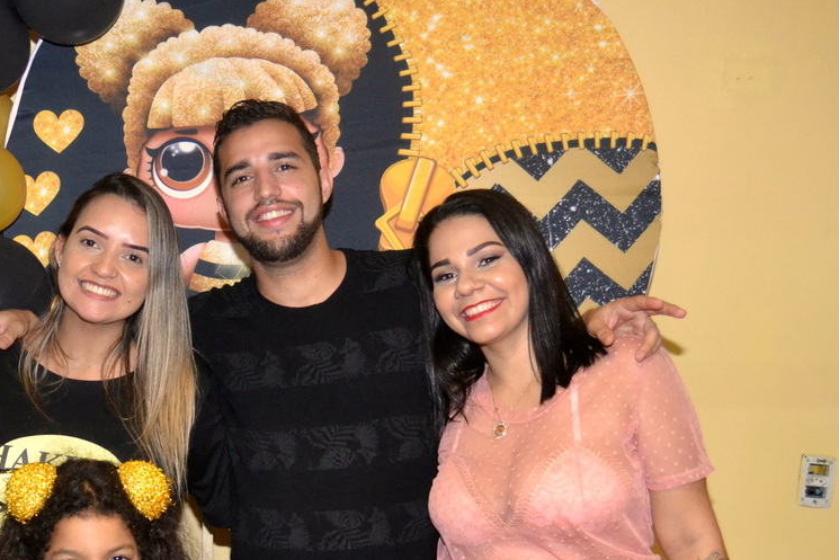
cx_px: 232
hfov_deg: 33.9
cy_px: 429
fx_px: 1352
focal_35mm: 58
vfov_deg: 23.1
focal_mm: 24
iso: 3200
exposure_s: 1/60
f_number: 4
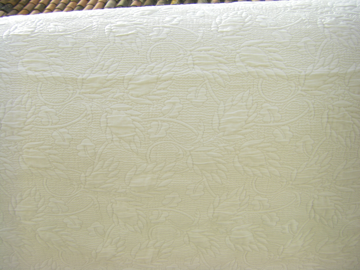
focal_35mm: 38
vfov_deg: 37.7
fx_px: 395
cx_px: 180
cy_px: 135
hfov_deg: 49.0
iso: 64
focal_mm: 6.3
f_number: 7
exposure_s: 1/125
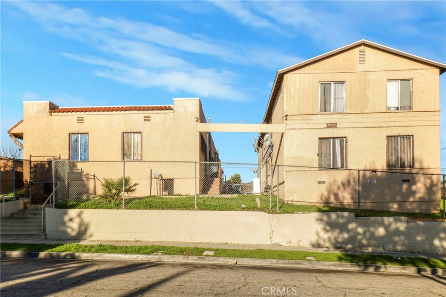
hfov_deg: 67.4
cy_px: 148
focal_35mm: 27
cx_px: 223
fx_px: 335
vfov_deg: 47.9
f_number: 22
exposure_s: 1/30
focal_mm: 18
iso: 100
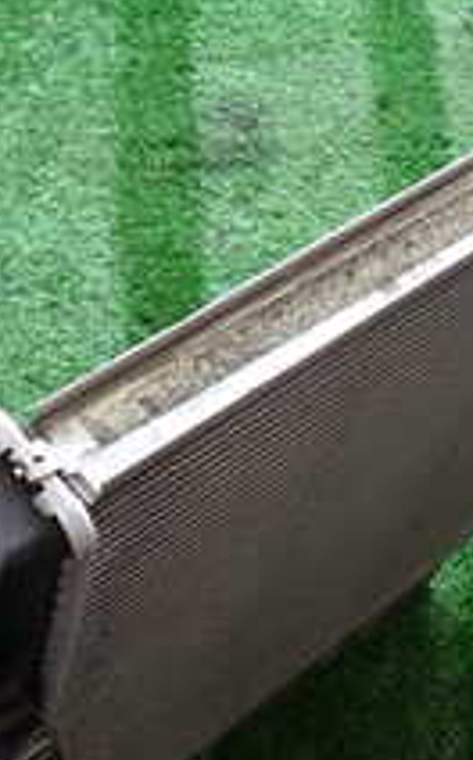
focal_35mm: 75
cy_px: 333
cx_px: 444
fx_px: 1551
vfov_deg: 27.5
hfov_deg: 17.0
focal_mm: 4.5
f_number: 2
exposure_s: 1/80
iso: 100
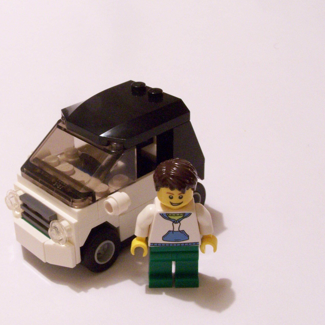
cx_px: 113
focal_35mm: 61
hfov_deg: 28.0
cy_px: 163
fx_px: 648
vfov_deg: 28.2
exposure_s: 1/4
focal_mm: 8.5
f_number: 8
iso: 400
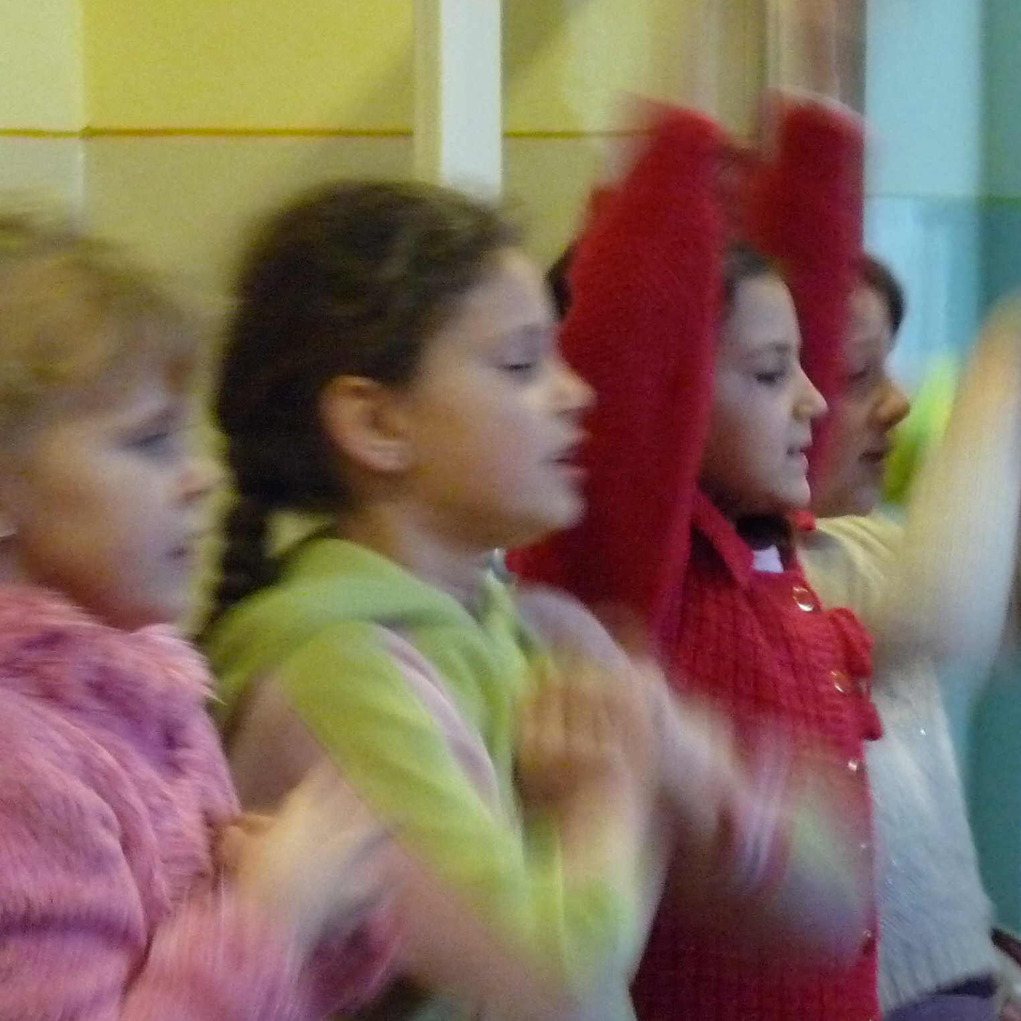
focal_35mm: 152
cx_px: 482
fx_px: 5072
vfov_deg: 11.5
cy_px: 510
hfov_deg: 11.5
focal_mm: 12.8
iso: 800
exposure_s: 1/13
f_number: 3.4
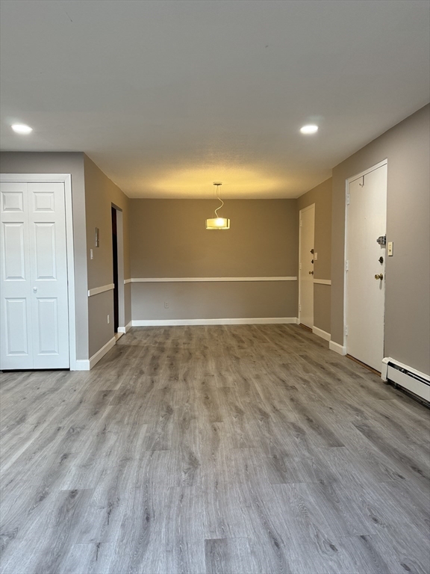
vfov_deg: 71.6
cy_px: 287
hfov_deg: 56.8
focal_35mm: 24
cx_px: 215
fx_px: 398
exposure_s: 1/120
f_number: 1.78
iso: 200
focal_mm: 6.76
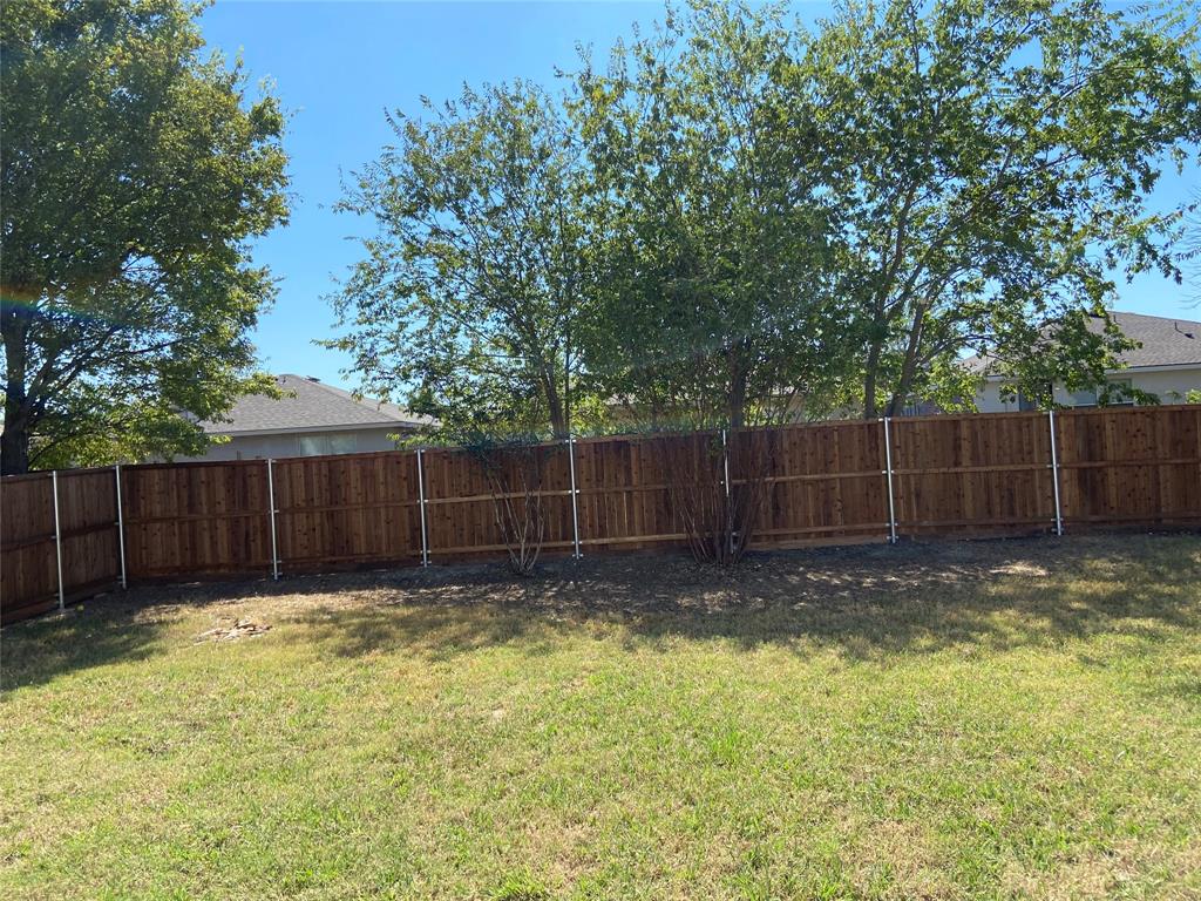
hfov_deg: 67.3
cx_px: 600
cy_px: 450
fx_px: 902
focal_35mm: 26
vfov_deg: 53.1
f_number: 1.8
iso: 32
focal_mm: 4.25
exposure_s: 1/1678
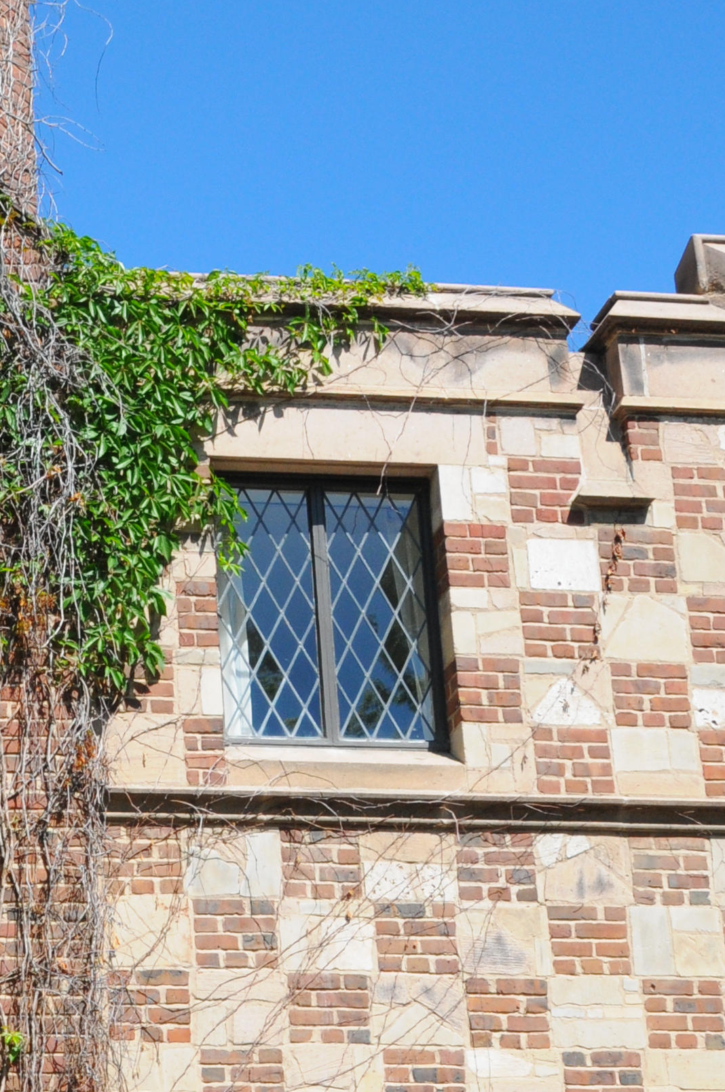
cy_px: 900
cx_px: -185
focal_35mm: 88
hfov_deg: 14.9
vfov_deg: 22.8
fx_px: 2665
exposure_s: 1/400
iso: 400
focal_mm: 22
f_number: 10
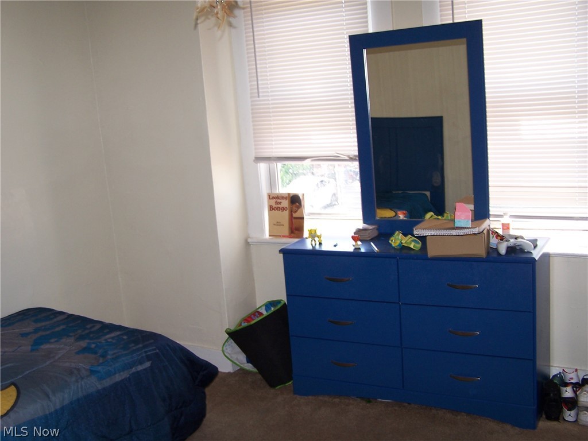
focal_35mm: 40
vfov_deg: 36.0
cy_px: 220
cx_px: 294
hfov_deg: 46.8
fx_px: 679
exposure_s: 1/60
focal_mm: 6.7
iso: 80
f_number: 2.8
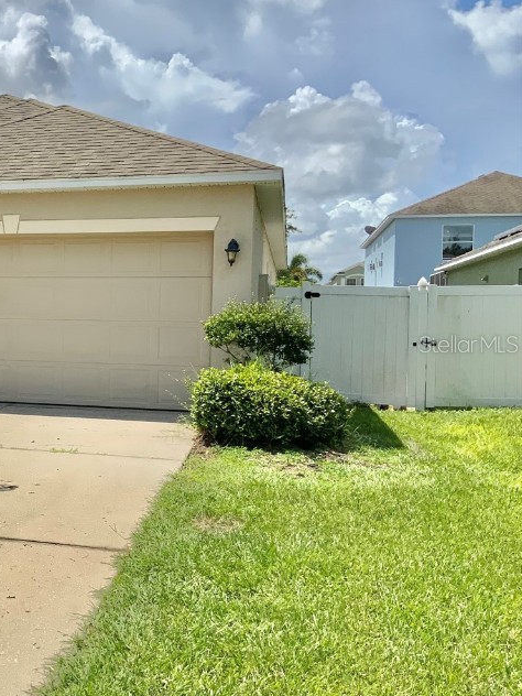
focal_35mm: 47
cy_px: 344
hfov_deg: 28.3
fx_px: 945
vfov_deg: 40.4
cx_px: -41
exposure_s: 1/3534
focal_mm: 3
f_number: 1.8
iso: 20
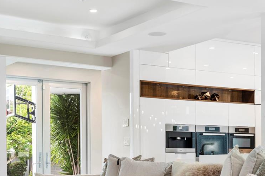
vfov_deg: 17.9
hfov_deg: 27.0
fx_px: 552
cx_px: 111
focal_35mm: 75
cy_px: 163
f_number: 8
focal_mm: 35
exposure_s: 1/6
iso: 100
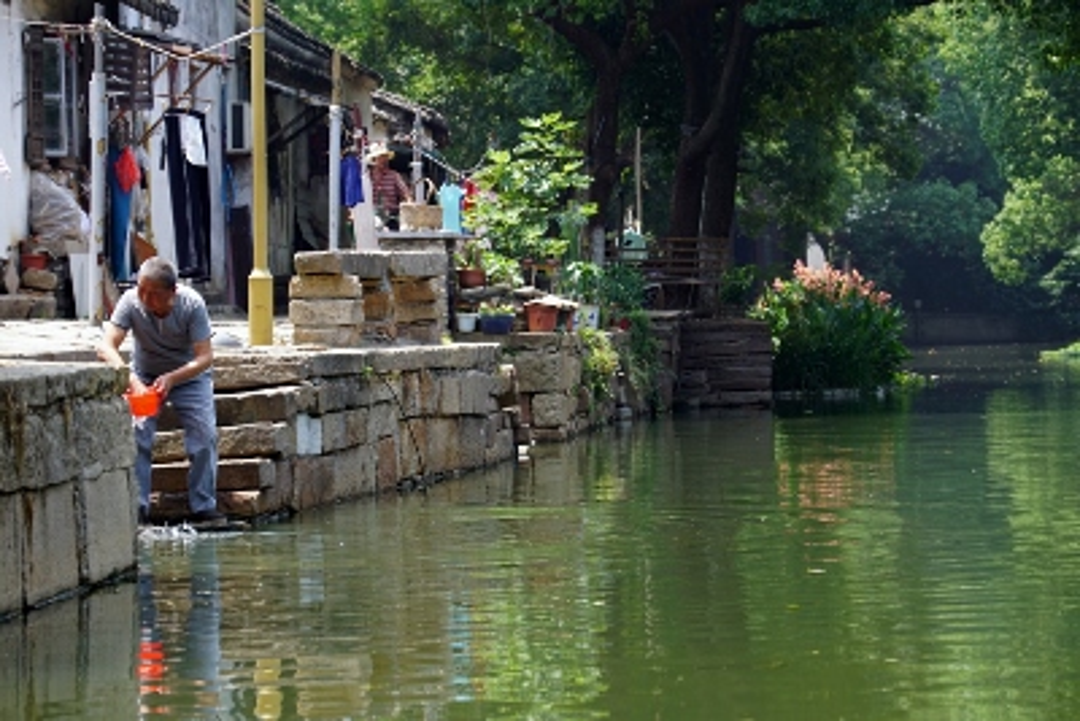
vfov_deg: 9.2
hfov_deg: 13.7
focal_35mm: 150
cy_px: 360
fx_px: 4501
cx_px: 540
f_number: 5.6
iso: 100
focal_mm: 100
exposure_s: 1/160
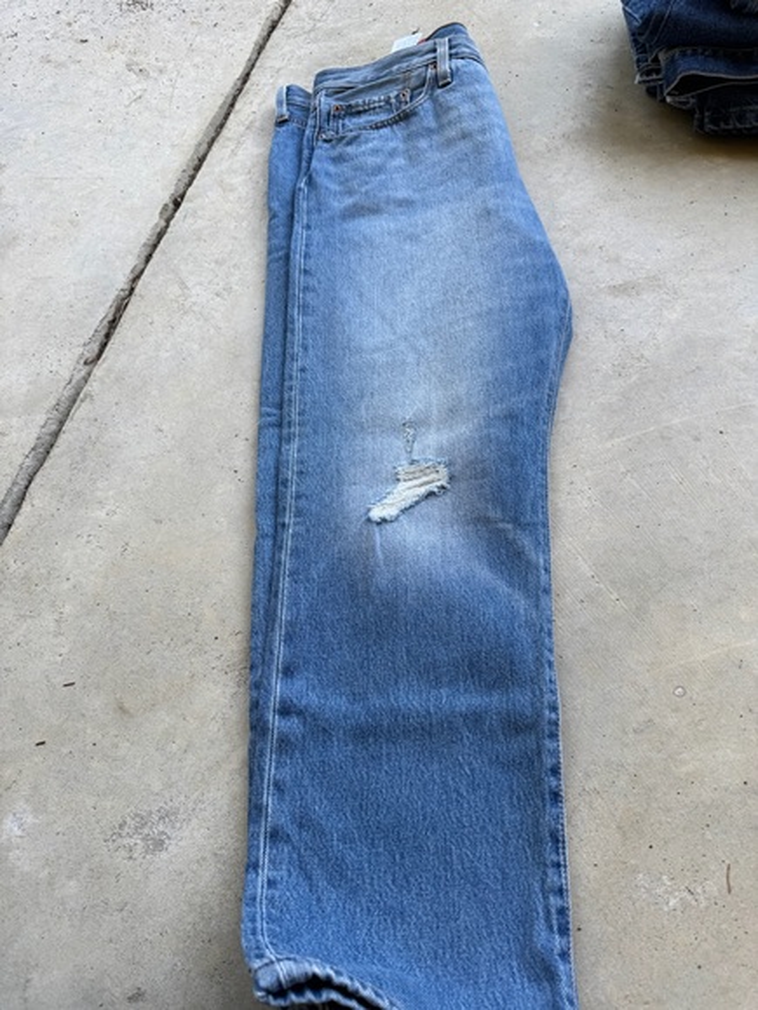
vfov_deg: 71.6
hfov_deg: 56.8
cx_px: 379
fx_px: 701
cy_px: 505
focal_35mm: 24
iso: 80
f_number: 1.78
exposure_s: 1/399
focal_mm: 6.76
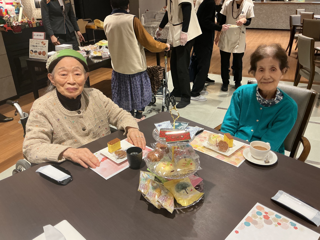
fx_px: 268
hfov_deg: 61.7
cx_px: 160
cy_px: 120
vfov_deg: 48.2
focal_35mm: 29
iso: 125
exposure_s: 1/60
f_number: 1.8
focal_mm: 3
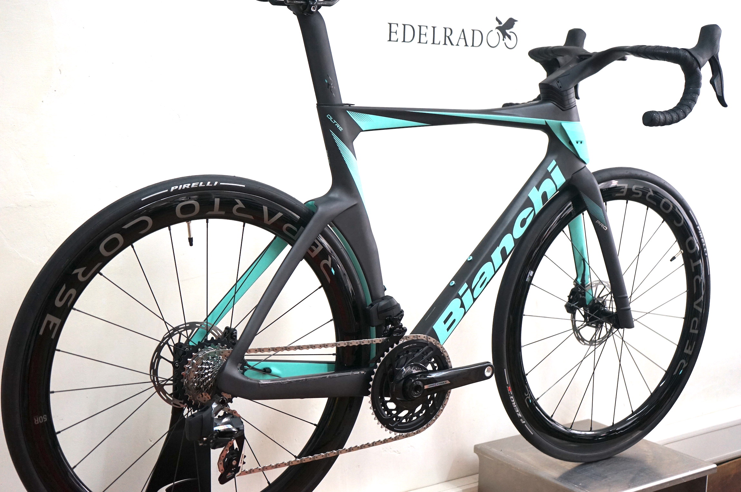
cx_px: 370
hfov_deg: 41.9
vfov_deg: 28.6
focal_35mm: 47
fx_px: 967
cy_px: 246
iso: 1250
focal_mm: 47
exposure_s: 1/160
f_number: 4.5
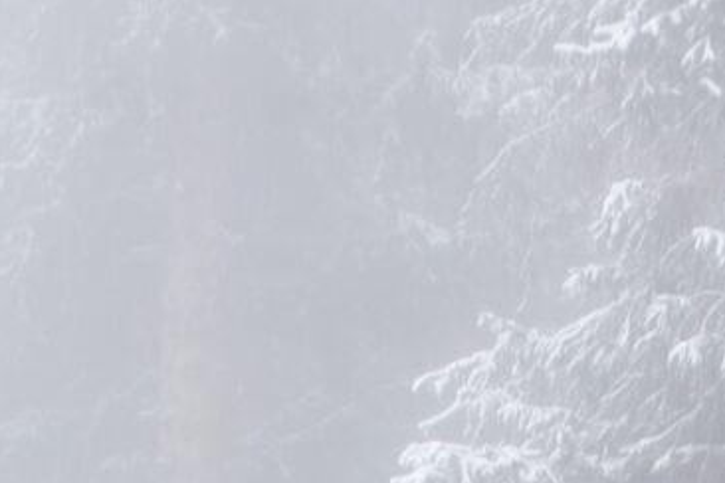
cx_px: 168
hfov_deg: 9.8
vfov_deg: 6.0
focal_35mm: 210
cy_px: 1513
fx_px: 4229
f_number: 8
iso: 160
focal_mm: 20
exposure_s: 1/125
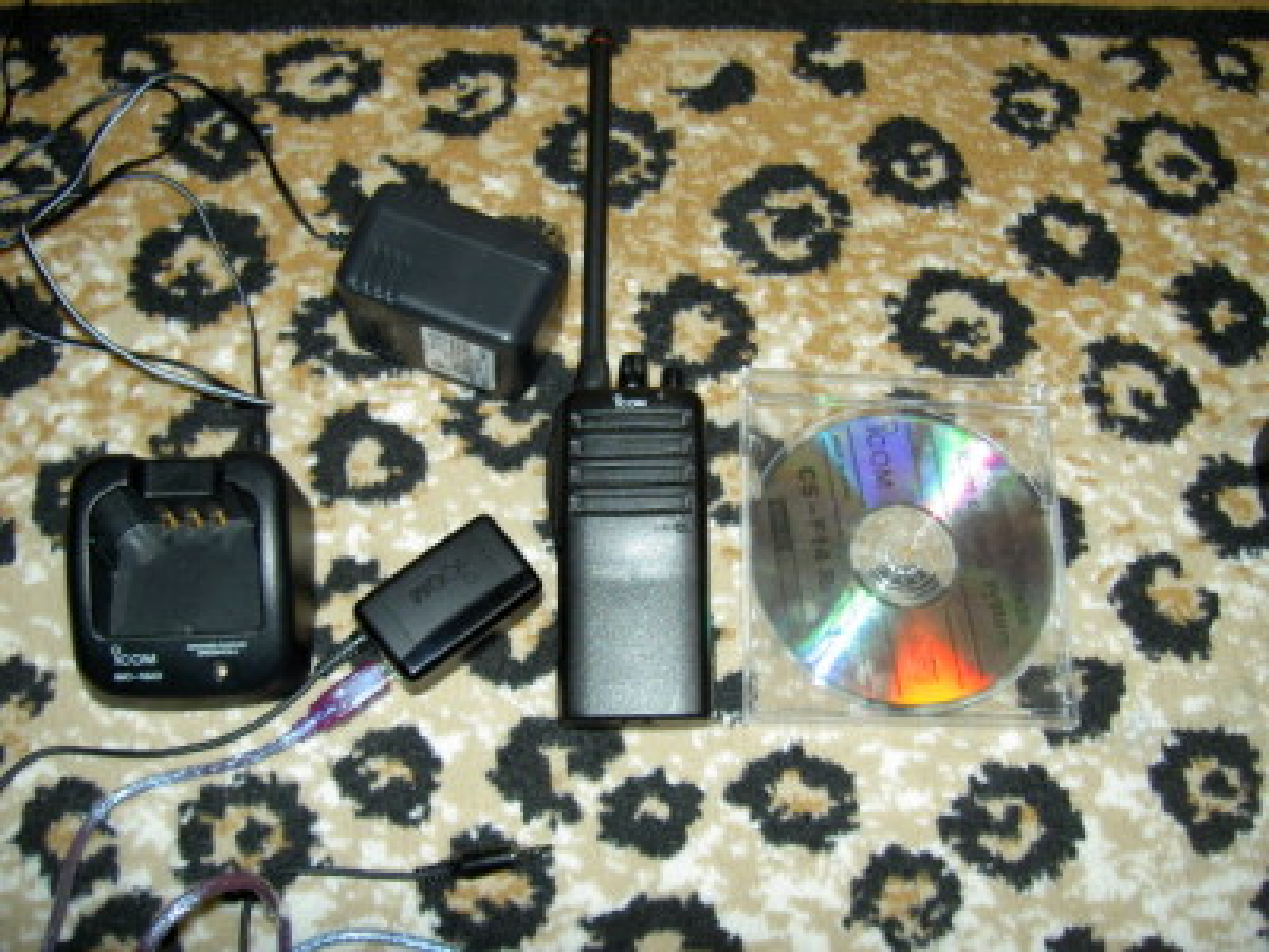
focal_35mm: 39
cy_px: 476
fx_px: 1430
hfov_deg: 47.9
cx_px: 634
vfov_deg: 36.8
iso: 100
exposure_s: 1/59.5
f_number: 2.8
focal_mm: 8
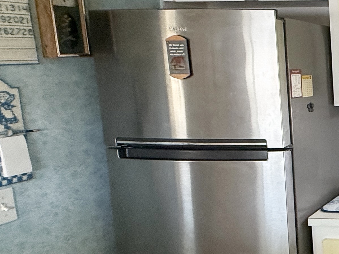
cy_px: 122
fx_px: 460
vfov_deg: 30.9
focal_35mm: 47
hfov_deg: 28.5
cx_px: 493
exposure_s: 1/99
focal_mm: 2.22
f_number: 2.2
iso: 160
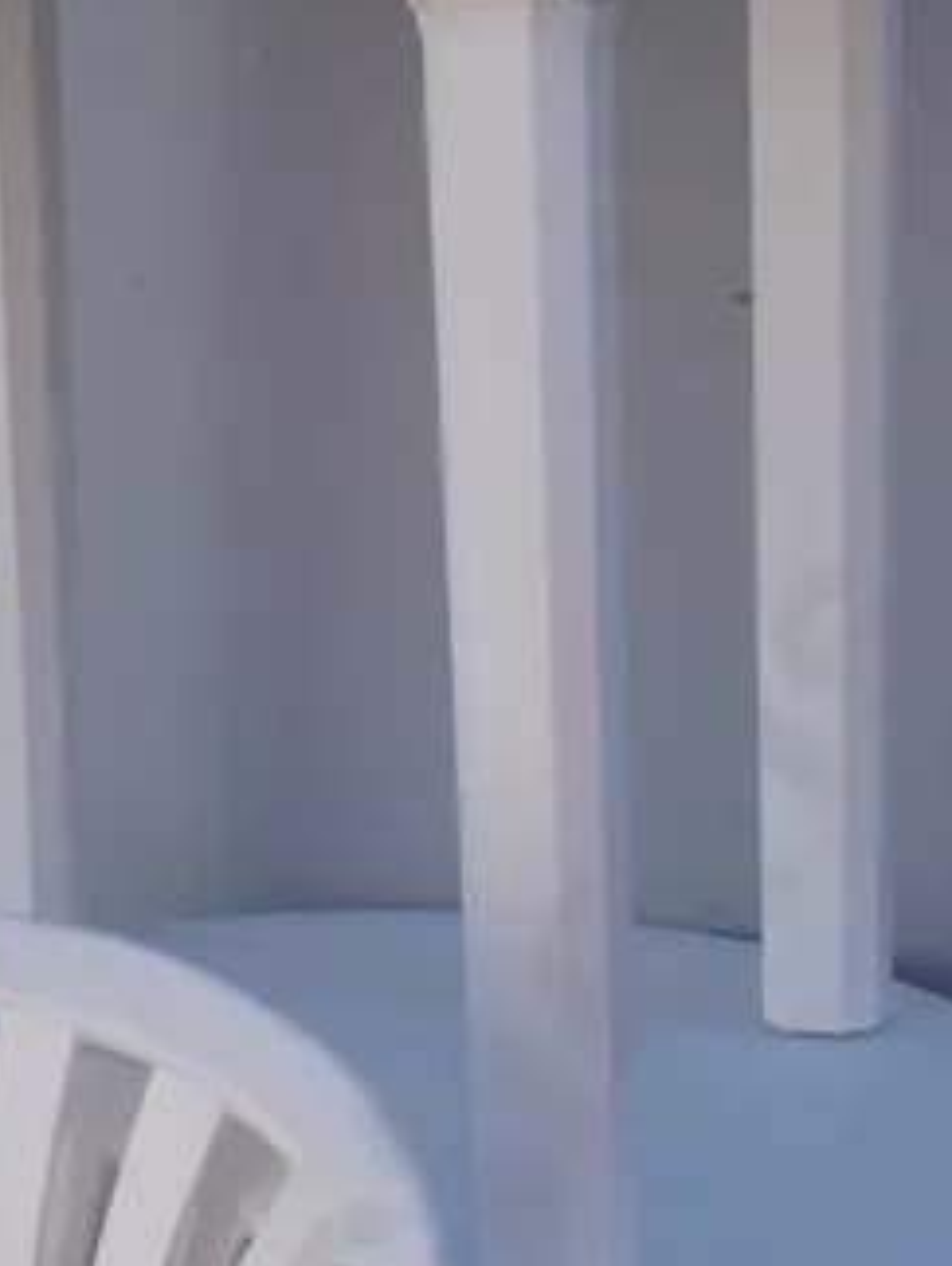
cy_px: 1427
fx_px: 4172
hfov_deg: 13.0
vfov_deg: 16.7
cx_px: 272
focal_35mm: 114
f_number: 7.1
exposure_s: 1/250
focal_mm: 18
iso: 200
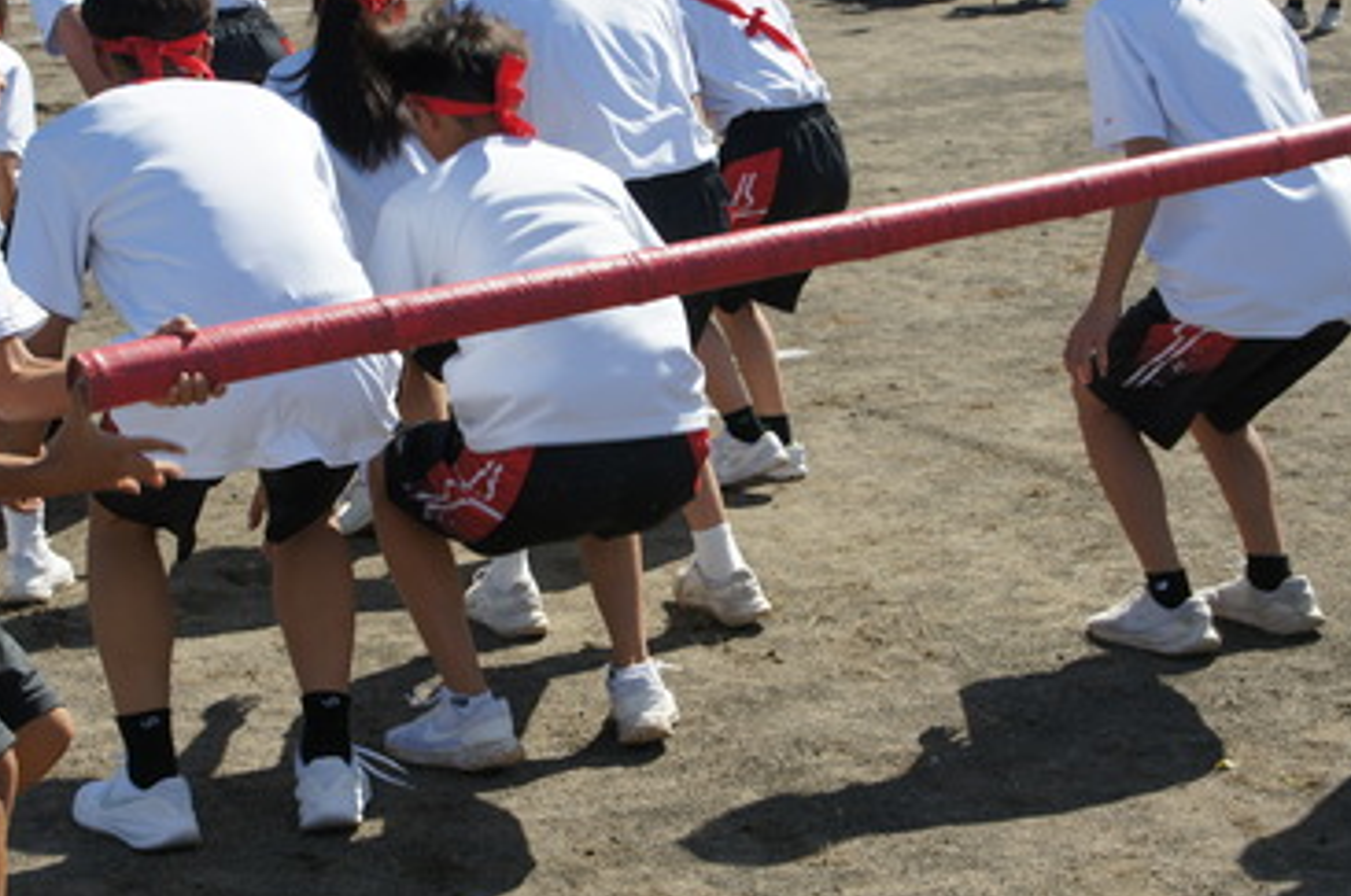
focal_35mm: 85
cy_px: 382
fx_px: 3173
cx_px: 635
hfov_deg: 24.0
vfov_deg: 16.1
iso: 200
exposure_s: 1/320
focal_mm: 43
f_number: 9
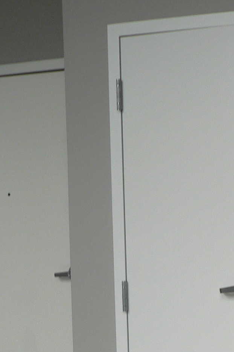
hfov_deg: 13.2
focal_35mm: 103
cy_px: 330
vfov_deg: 19.4
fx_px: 1005
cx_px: 199
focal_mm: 6
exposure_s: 1/40
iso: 80
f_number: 2.8
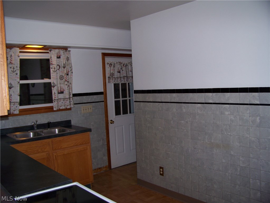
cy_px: 102
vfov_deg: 42.9
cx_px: 135
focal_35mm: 33
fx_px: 257
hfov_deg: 55.4
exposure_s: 1/30
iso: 64
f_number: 2.8
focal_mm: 5.85
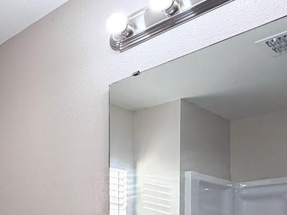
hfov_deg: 33.2
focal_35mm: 46
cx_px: -62
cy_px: 249
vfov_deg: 28.1
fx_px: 381
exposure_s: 1/120
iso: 64
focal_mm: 2.22
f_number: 2.2
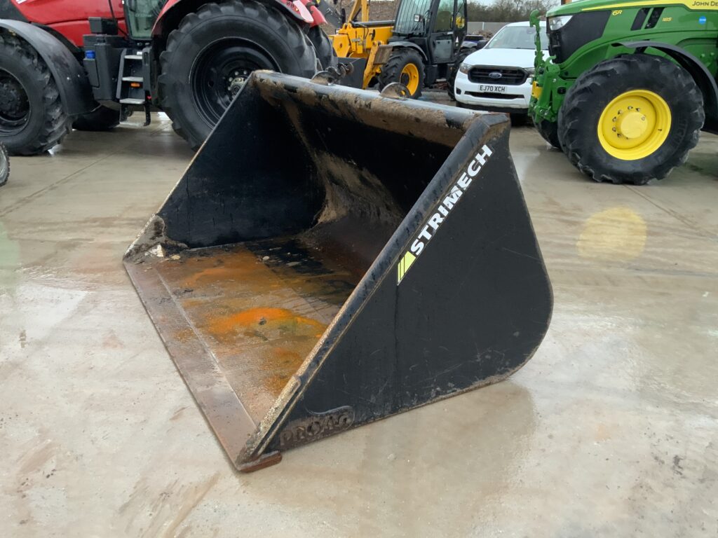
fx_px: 602
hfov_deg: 61.7
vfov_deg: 48.2
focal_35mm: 29
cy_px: 269
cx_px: 359
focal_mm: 3
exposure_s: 1/60
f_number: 1.8
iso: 160
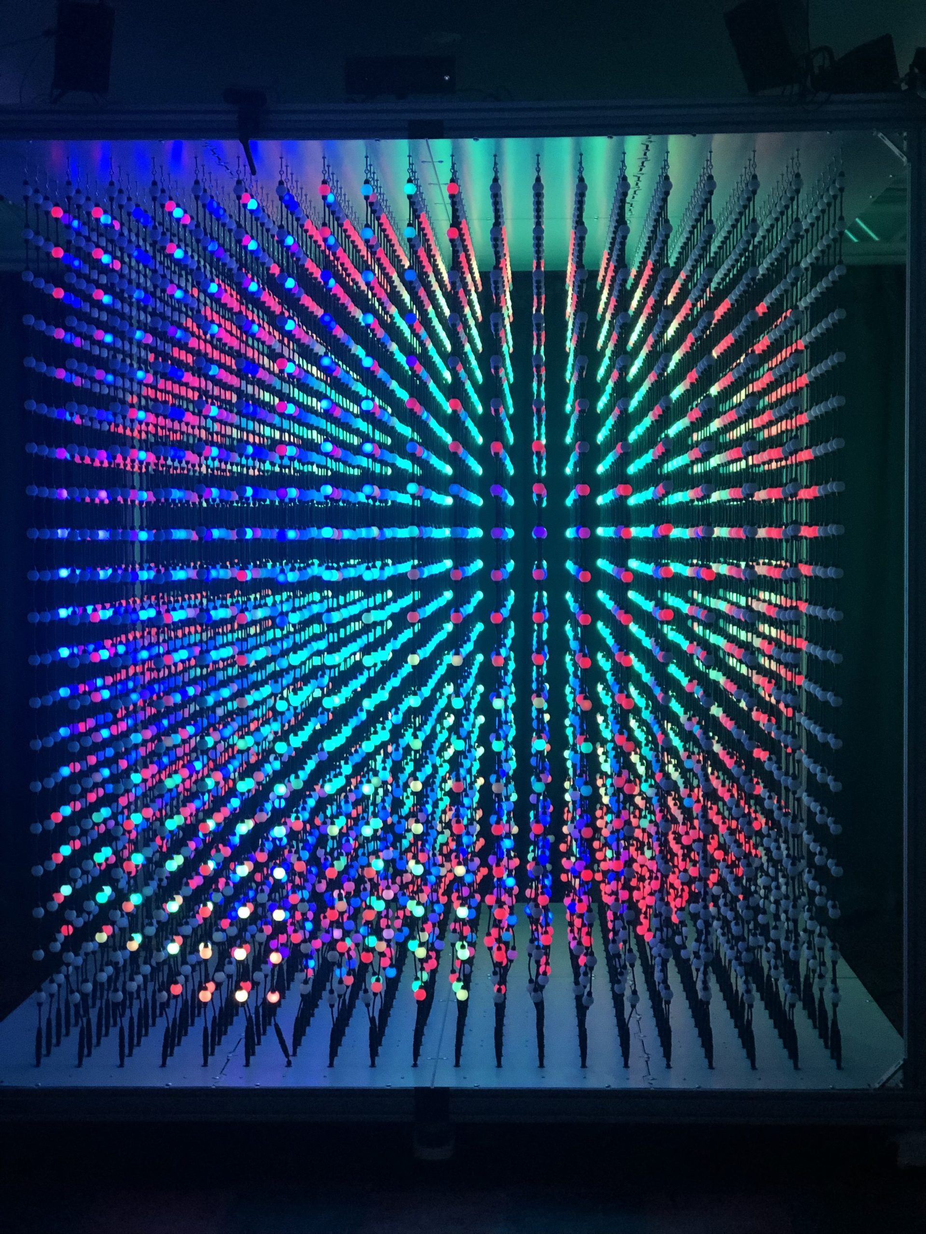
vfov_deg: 33.8
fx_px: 2033
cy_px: 617
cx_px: 463
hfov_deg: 25.7
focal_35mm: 57
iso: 200
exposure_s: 1/30
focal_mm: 6.6
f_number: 2.8
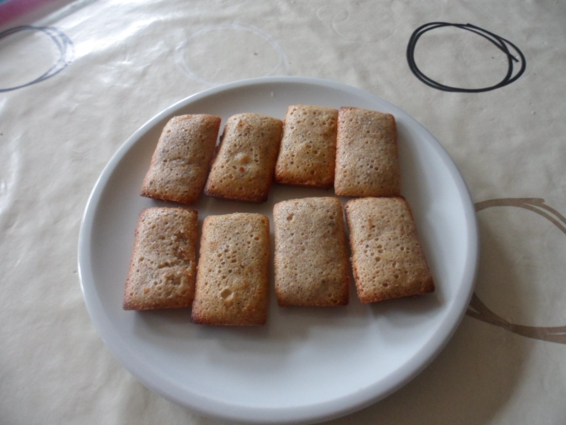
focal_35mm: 26
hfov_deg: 67.3
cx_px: 283
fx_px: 425
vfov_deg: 53.1
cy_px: 212
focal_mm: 4.9
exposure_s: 1/45
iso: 320
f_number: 3.3
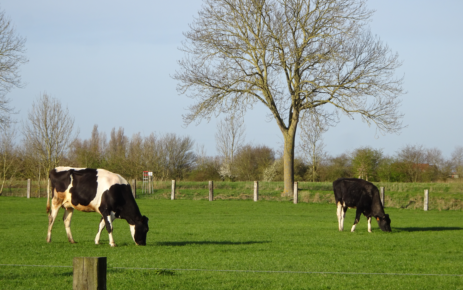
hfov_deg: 13.8
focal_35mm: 152
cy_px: 157
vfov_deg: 8.6
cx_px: 232
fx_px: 1918
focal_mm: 24.36
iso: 80
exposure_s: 1/250
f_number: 5.6
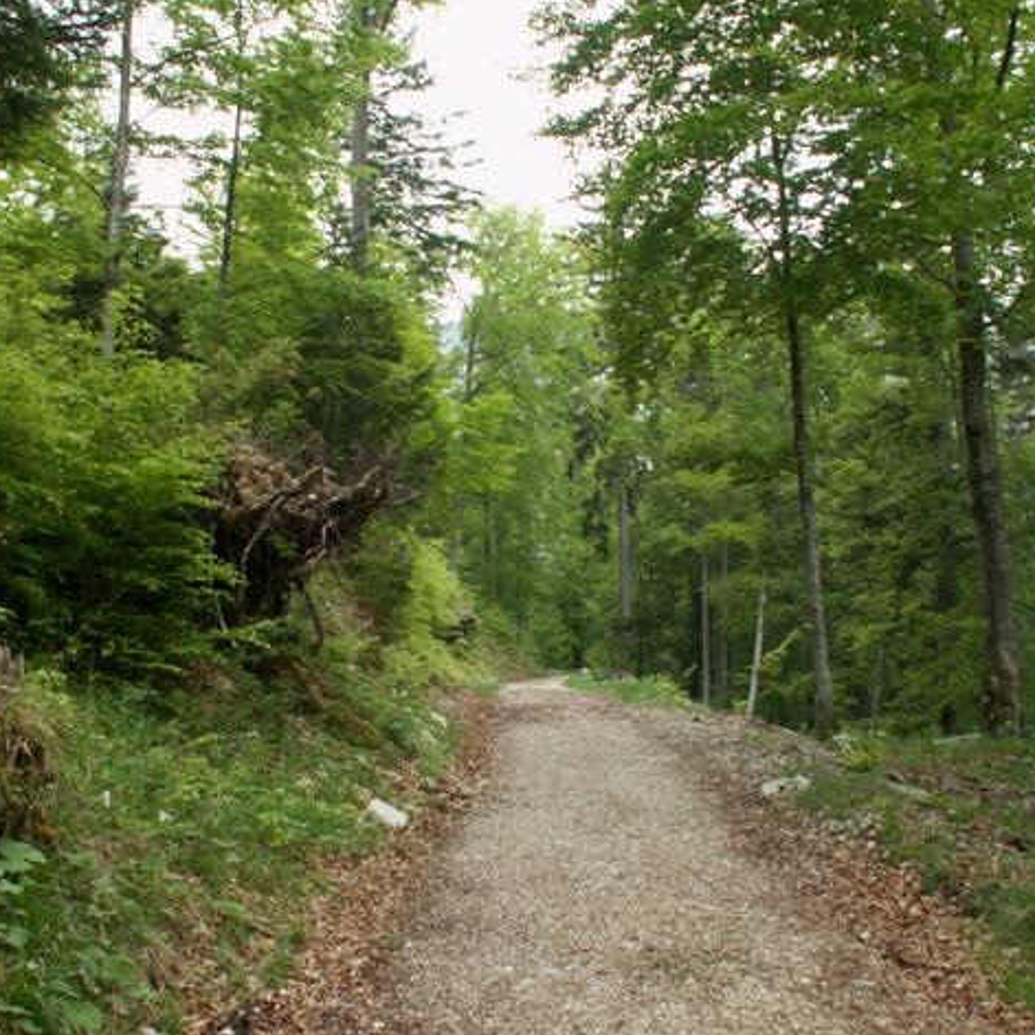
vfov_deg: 40.0
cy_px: 510
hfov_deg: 40.0
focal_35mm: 42
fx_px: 1421
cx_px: 534
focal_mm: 5.86
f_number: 4.5
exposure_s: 1/40
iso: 50
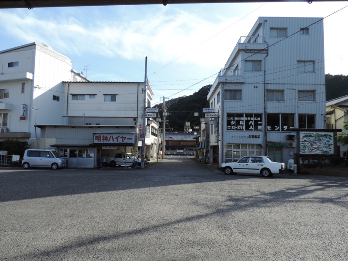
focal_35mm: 24
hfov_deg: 71.6
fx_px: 241
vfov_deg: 56.8
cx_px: 174
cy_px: 130
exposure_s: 1/640
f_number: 3
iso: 80
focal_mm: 4.3
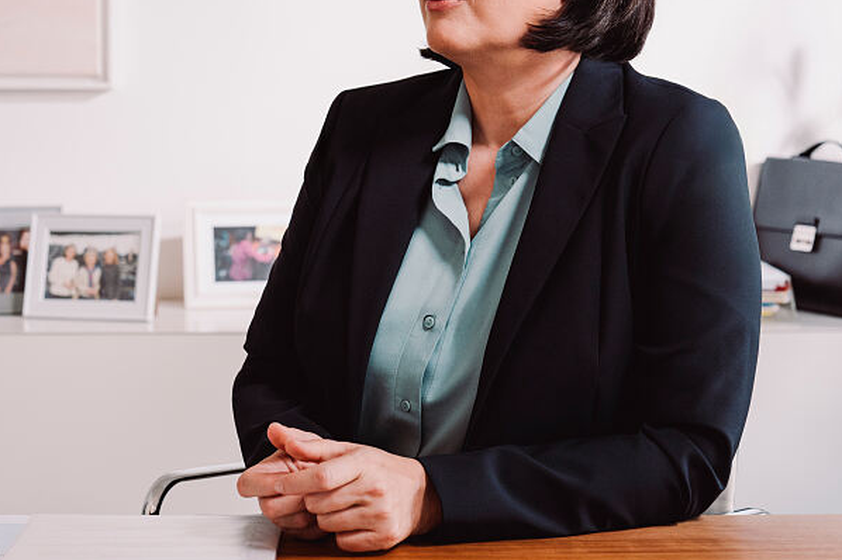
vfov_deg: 15.3
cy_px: 236
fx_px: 2080
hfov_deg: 22.9
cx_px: 436
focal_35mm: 89
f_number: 4
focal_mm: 43
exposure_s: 1/125
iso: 800
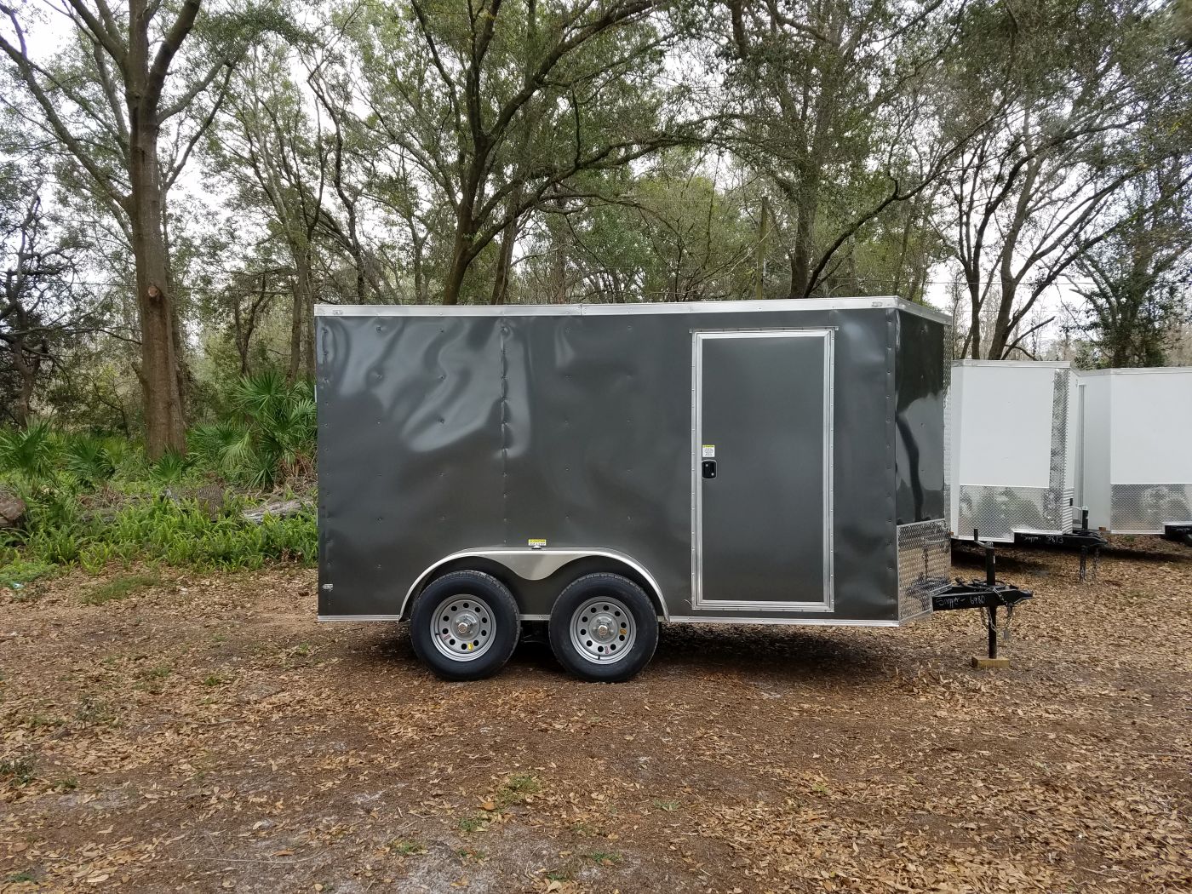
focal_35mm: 26
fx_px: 895
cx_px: 596
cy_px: 447
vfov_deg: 53.1
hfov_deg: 67.3
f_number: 1.7
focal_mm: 4.2
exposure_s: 1/365
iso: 50
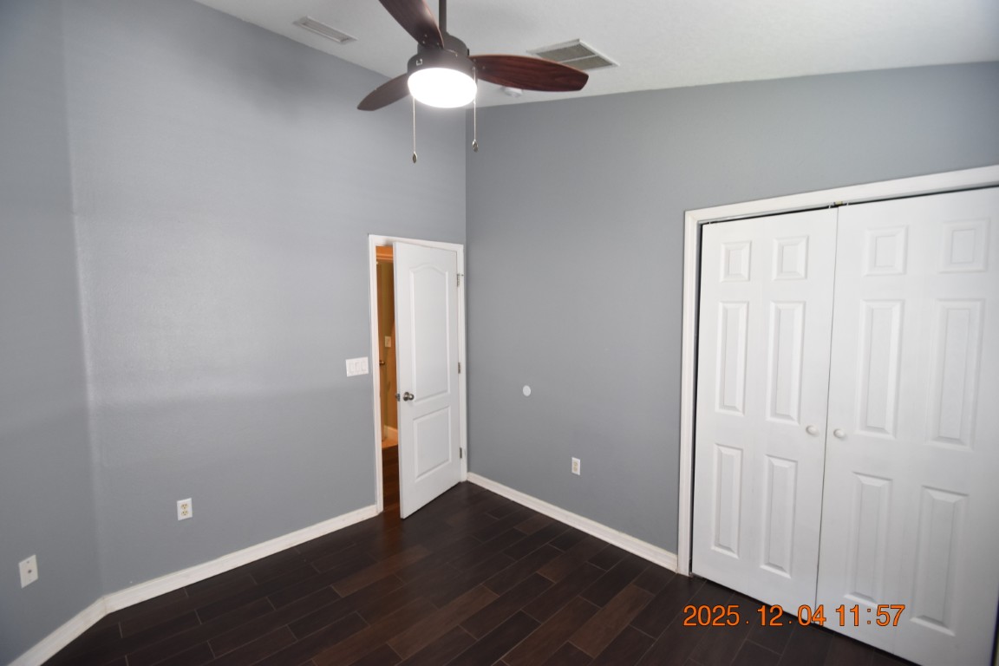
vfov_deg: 77.3
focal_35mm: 15
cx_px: 500
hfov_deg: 100.4
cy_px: 333
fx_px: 416
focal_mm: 10
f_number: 3.5
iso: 800
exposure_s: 1/30
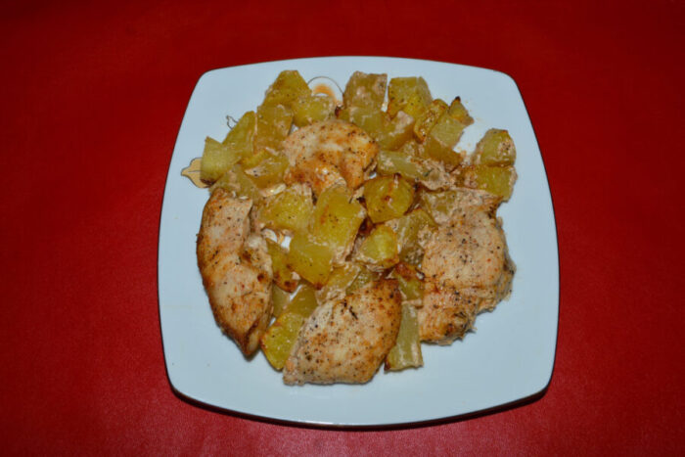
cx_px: 342
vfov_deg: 40.0
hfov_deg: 57.2
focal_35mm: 33
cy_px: 228
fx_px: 628
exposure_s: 1/60
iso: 100
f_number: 8
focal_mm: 22
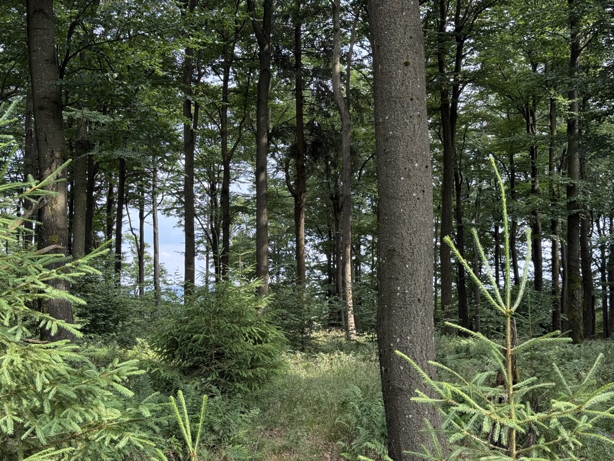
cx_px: 307
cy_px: 230
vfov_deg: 30.3
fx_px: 851
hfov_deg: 39.7
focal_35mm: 48
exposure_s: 1/375
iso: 100
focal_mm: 6.76
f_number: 1.78
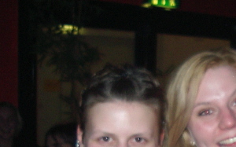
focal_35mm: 86
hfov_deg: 23.3
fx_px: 553
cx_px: 227
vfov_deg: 14.9
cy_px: 152
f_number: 2.6
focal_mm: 5.8
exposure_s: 1/60
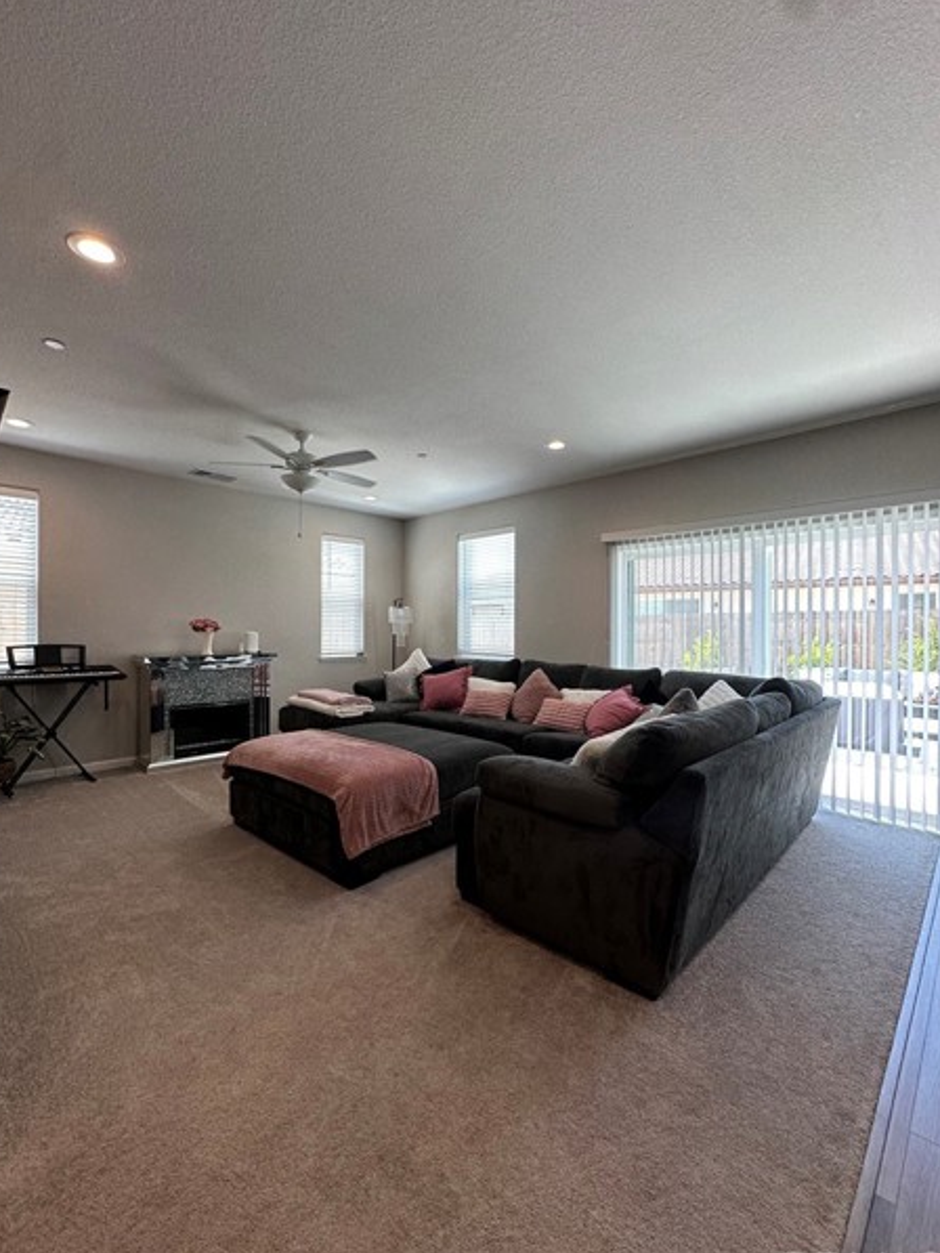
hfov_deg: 81.8
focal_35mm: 15
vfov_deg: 98.2
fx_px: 543
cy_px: 630
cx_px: 472
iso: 80
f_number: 2.2
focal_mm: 2.22
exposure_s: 1/120
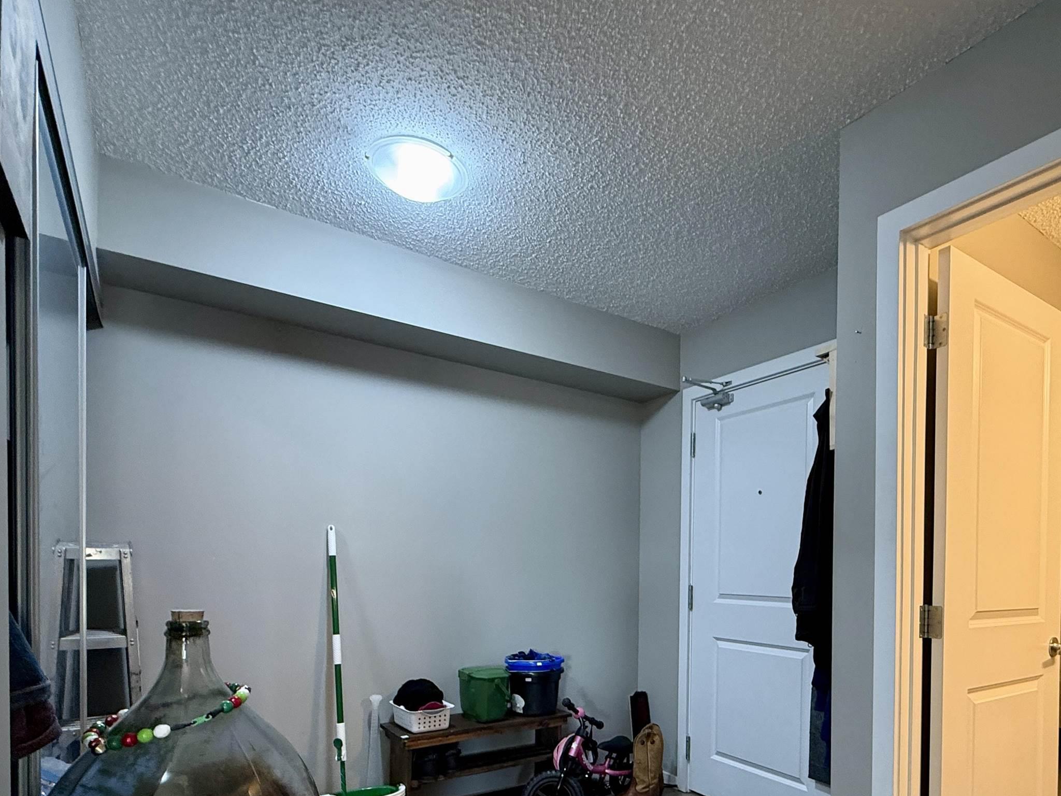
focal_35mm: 21
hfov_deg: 78.1
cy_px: 586
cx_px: 638
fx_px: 644
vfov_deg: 60.4
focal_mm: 2.22
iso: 320
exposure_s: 1/60
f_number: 2.2
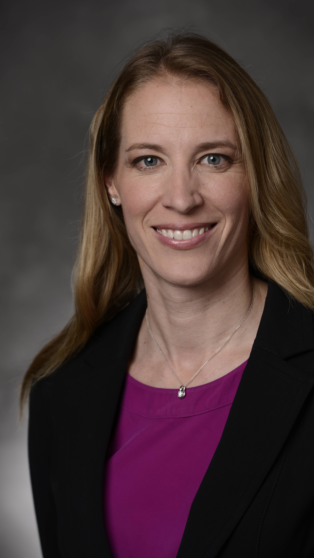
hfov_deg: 6.8
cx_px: 182
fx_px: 2649
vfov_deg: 12.0
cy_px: 280
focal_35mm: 179
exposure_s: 1/160
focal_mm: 170
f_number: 6.3
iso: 100
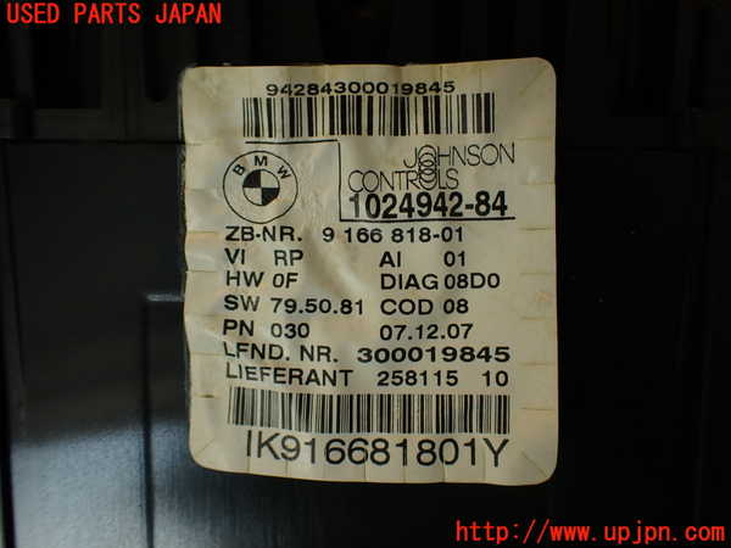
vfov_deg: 44.2
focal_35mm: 32
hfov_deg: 56.8
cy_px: 274
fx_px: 676
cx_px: 366
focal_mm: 5.79
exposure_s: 1/60
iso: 100
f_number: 2.4
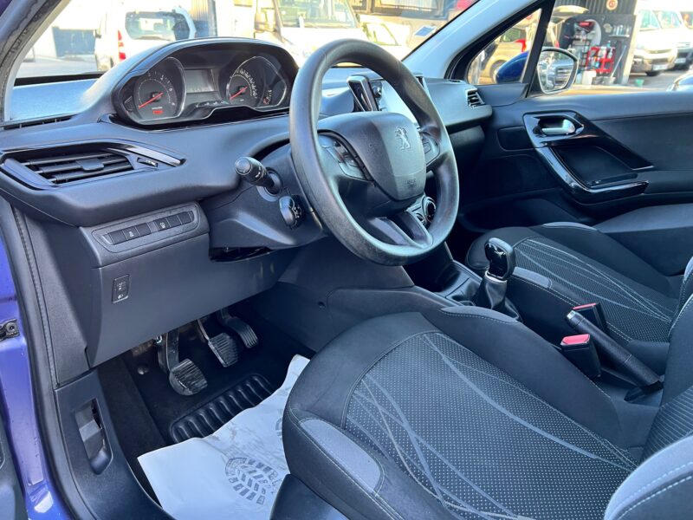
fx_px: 521
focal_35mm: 26
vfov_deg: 53.1
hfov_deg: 67.3
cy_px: 260
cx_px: 346
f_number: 1.5
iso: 125
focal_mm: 5.7
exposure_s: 1/82
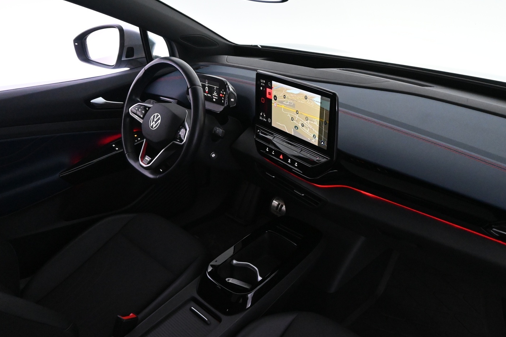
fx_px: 436
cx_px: 286
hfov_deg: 60.1
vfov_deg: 42.3
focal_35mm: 31
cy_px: 185
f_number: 6.3
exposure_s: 1/40
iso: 5000
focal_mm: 18
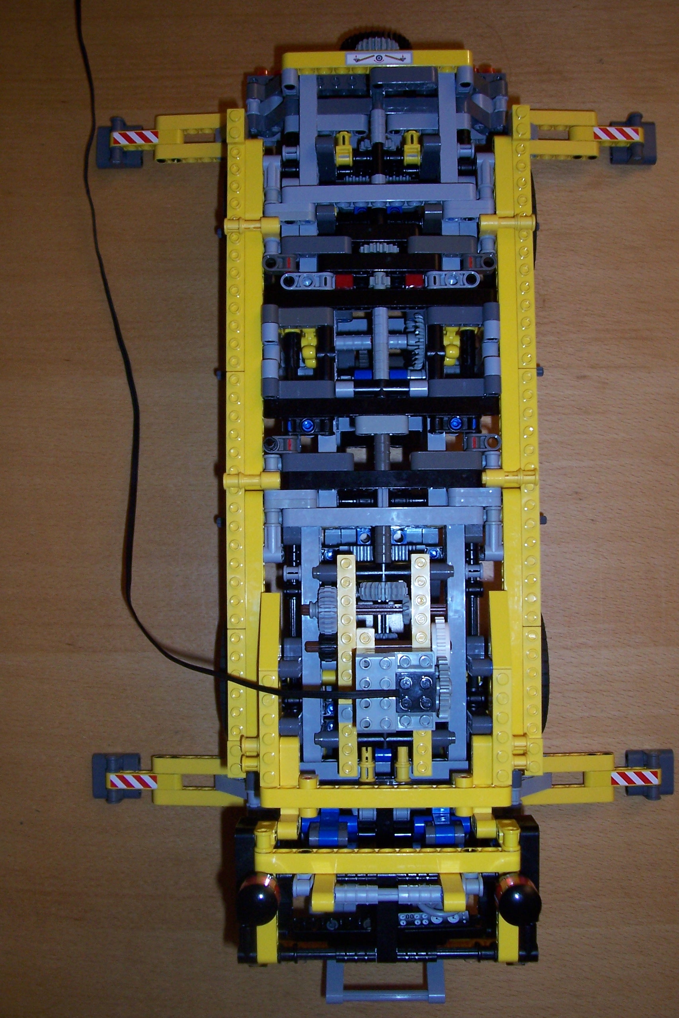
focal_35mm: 34
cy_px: 509
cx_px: 340
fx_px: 962
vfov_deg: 55.8
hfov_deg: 38.9
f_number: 2.7
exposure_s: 1/60
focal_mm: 5.6
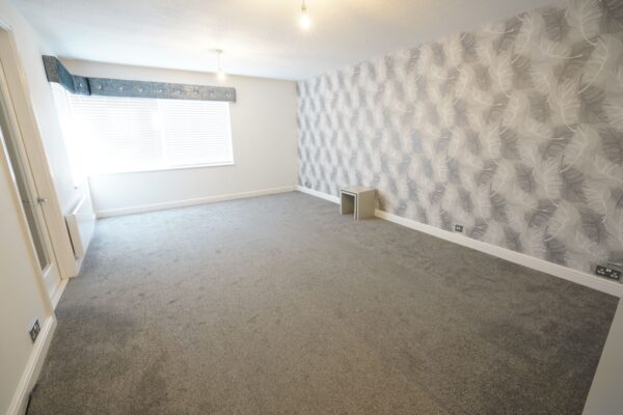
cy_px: 208
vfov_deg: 73.7
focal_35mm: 16
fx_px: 277
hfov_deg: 96.7
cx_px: 312
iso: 400
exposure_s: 1/8
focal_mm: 16
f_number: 4.5
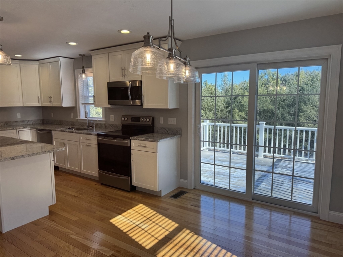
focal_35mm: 24
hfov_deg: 71.6
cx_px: 172
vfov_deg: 56.8
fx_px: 238
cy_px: 128
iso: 80
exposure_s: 1/535
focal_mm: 6.76
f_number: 1.78
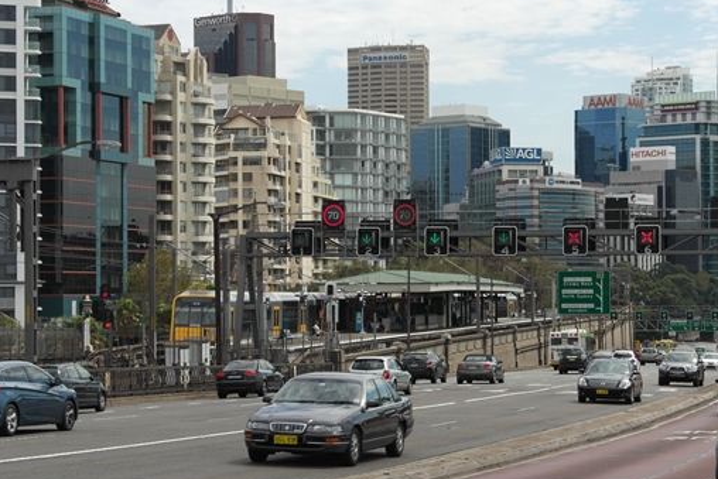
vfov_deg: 12.9
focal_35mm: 106
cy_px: 240
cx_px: 379
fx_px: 2115
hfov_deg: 19.3
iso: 100
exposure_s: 1/250
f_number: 8
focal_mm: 50
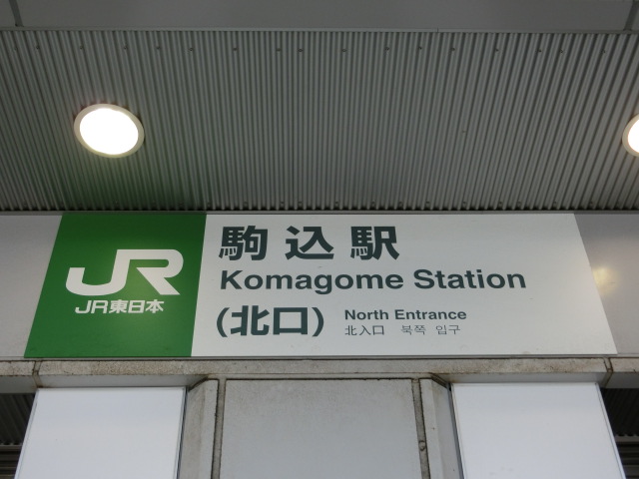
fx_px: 831
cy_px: 240
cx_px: 320
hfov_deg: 42.1
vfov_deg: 32.2
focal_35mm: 45
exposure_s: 1/125
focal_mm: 8
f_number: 4.4
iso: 160
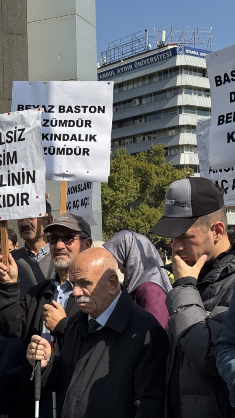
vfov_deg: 30.1
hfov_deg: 16.9
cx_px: 14
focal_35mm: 70
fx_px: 775
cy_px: 209
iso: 64
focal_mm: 6.76
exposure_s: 1/5848
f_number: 1.78
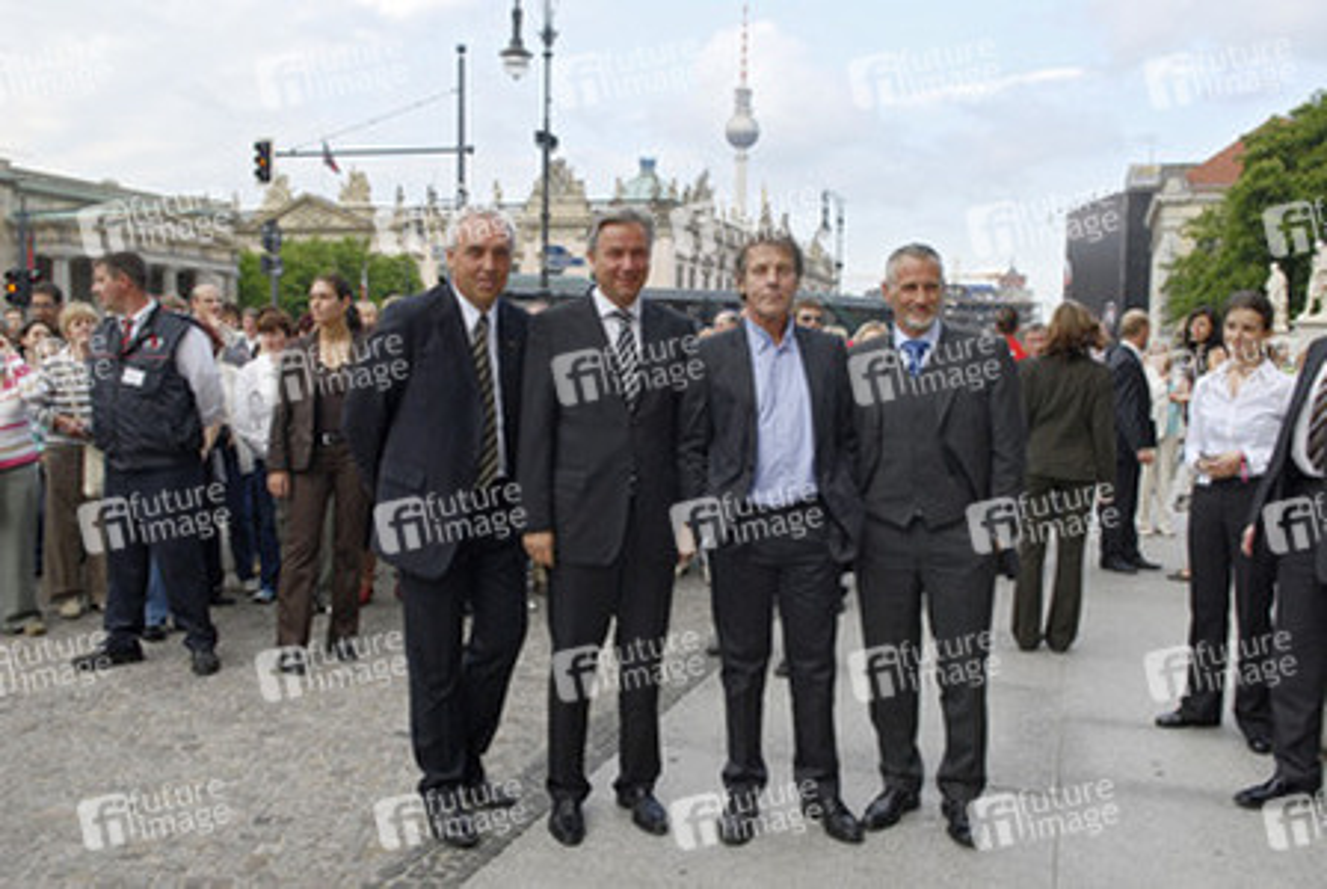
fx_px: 1107
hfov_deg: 61.9
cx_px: 664
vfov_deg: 43.7
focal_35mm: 30
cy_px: 444
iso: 200
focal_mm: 20
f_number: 6.3
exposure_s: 1/125
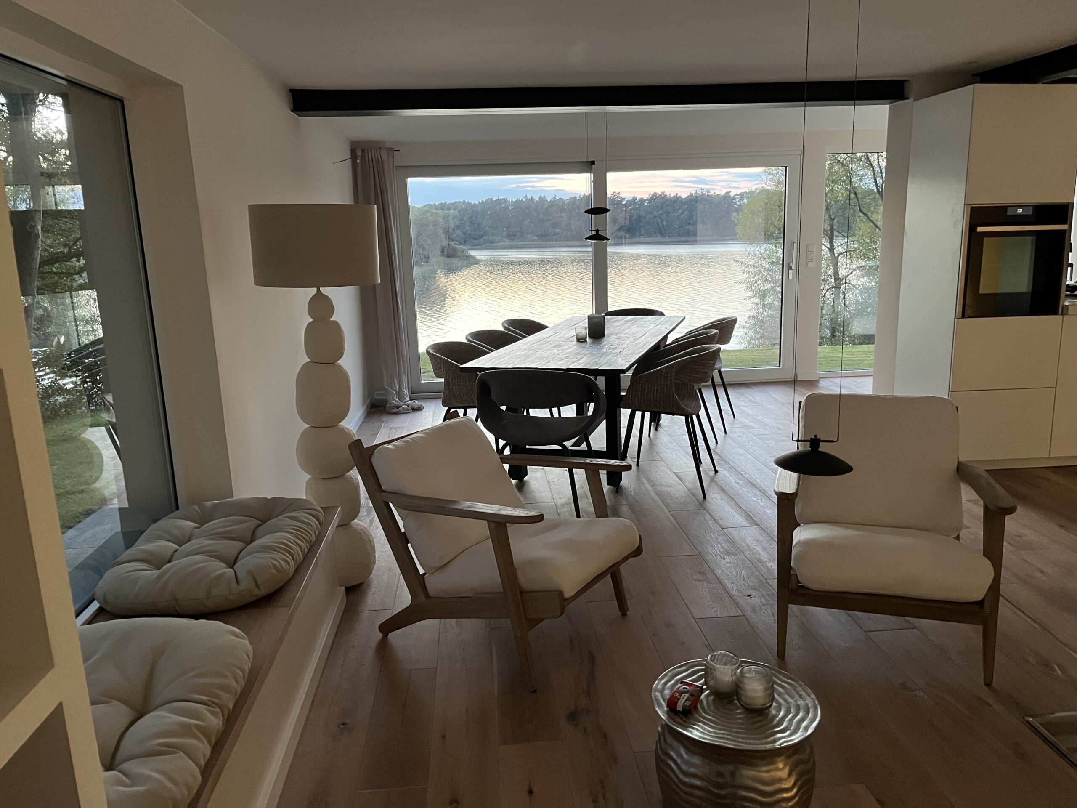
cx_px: 538
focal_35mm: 26
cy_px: 404
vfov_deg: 53.1
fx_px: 809
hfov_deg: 67.3
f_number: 1.6
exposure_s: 1/50
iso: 500
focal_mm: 5.1
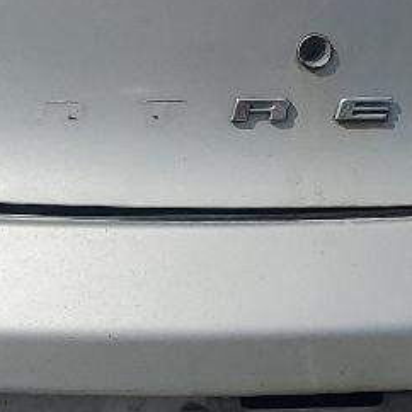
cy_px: 87
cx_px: 228
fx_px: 2047
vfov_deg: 11.5
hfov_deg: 11.5
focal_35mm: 152
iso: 50
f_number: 1.5
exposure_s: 1/10000
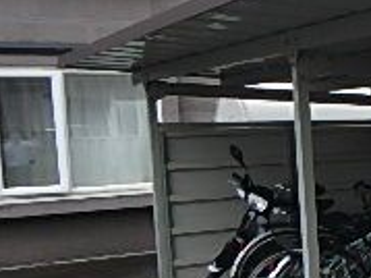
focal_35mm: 75
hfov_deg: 20.3
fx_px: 803
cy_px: 224
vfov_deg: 19.4
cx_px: 626
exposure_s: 1/200
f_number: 3.5
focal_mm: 3.7
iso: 125
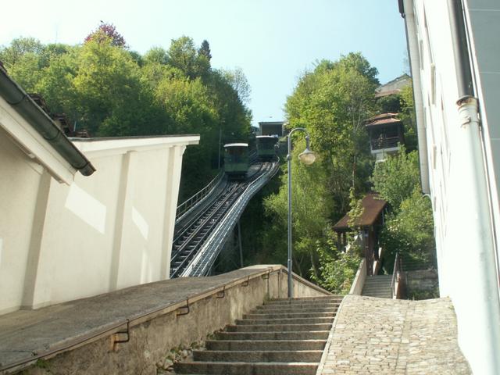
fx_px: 506
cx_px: 250
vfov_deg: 40.7
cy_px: 188
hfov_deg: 52.6
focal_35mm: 35
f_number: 5.6
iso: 50
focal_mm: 5.86
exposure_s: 1/125
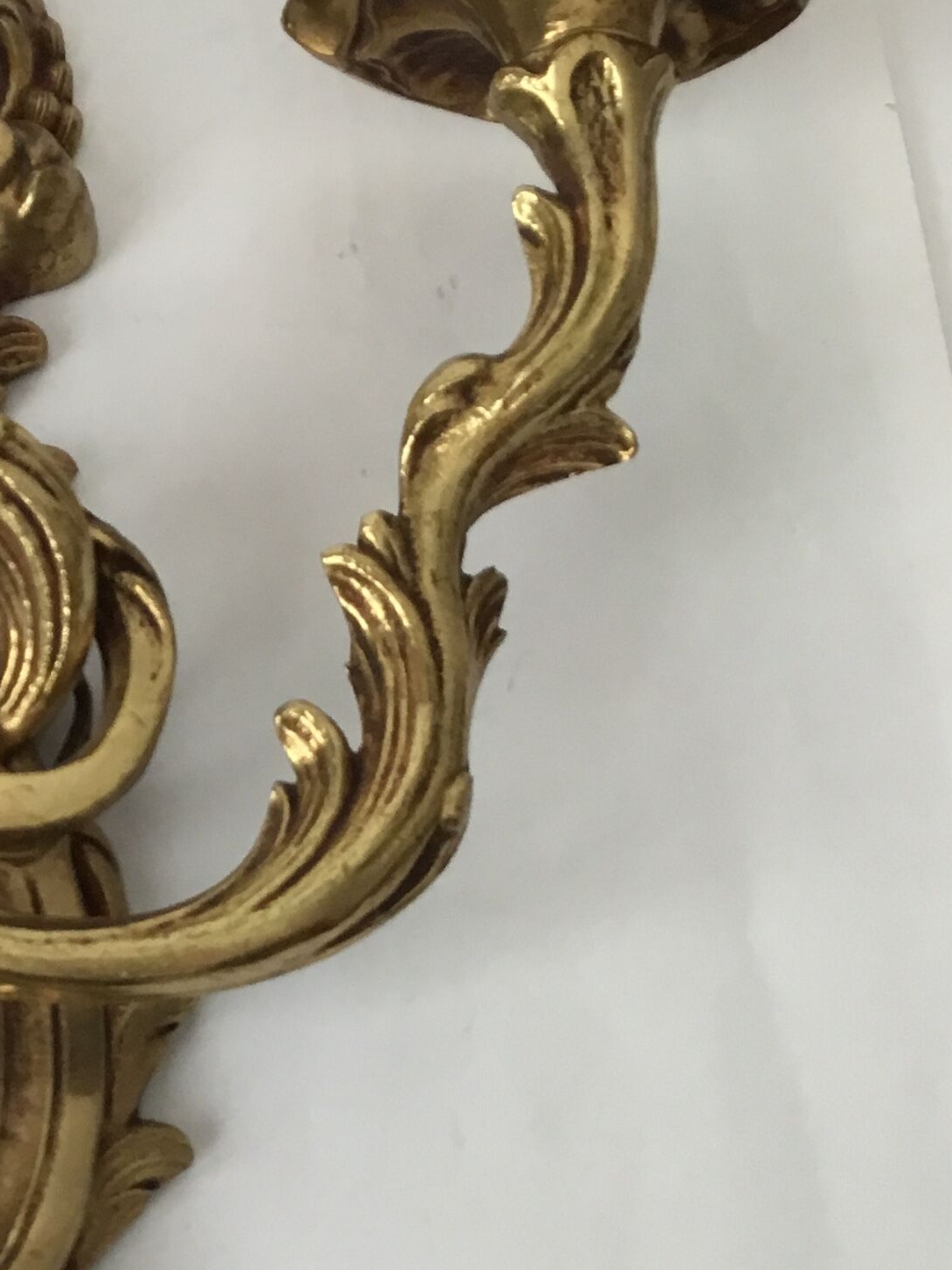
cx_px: 33
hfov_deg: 20.4
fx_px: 2566
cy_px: 773
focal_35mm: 70
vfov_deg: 27.7
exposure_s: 1/33
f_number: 2.4
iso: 32
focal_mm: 3.3
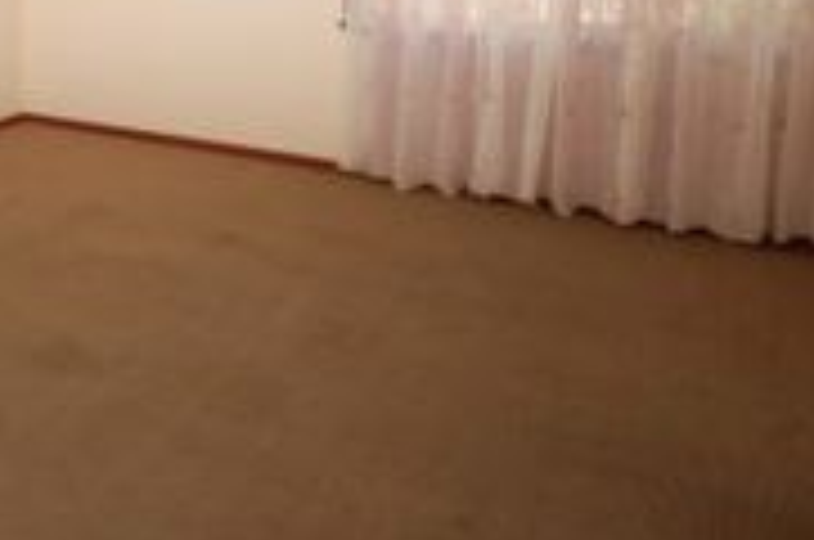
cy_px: -7
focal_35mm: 39
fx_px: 880
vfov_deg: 31.4
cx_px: 9
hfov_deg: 43.0
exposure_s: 1/60
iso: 220
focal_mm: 10
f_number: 4
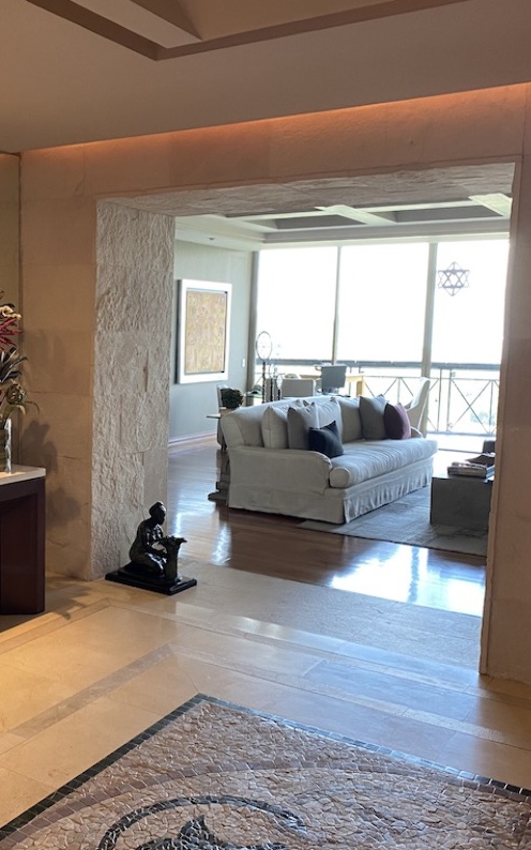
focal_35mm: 37
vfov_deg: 52.8
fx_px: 857
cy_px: 425
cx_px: 111
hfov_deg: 33.5
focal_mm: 4.25
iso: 125
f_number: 1.8
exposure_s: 1/60
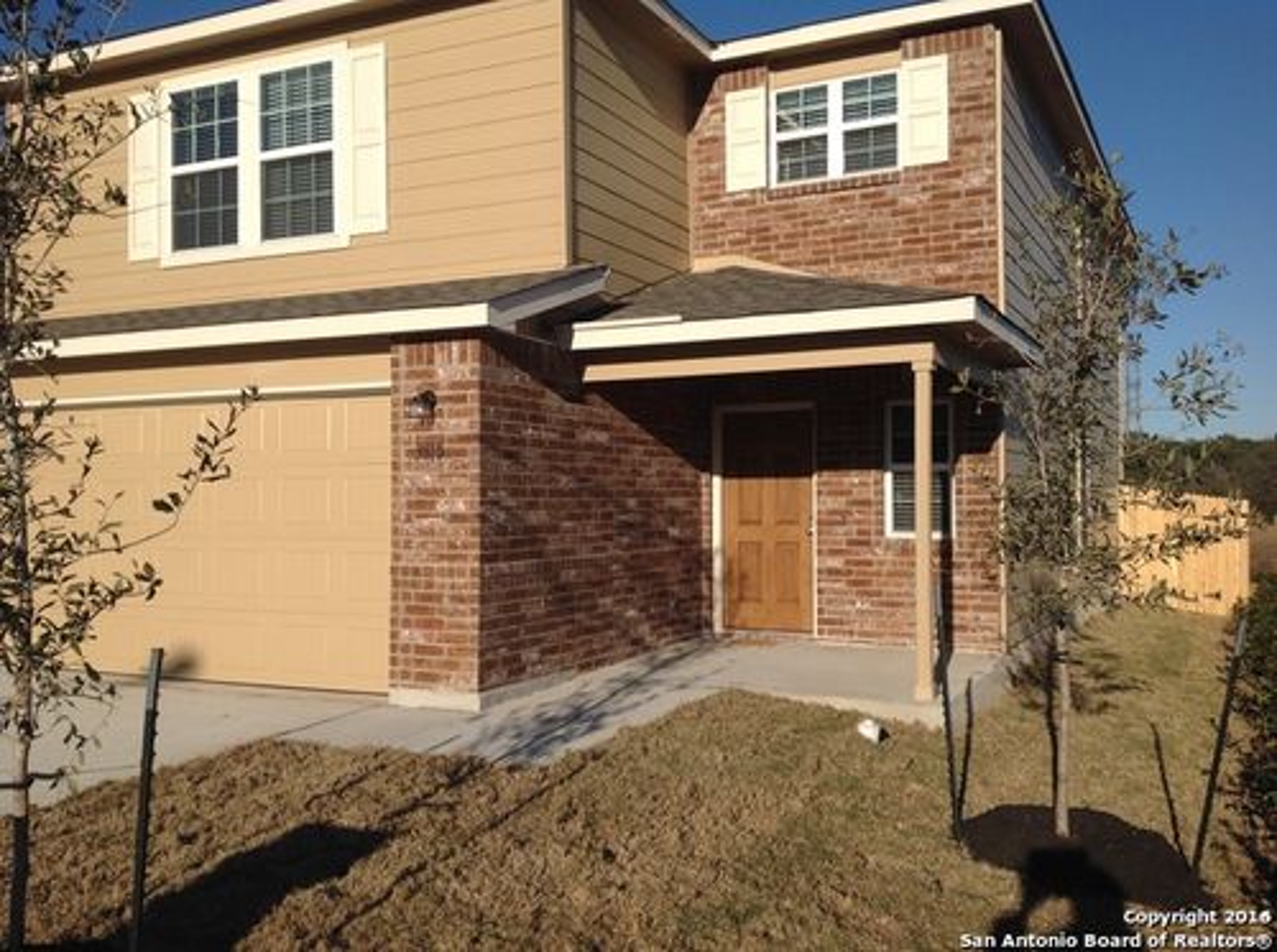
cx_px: 638
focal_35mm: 35
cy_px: 476
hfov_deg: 52.7
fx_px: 1289
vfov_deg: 40.6
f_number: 2.4
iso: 50
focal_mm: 4.28
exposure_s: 1/3367
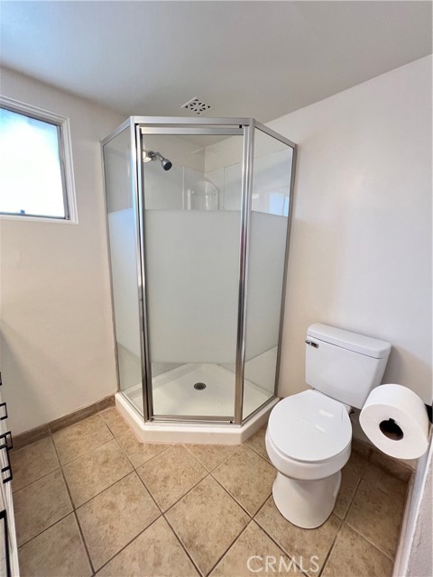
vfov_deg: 106.2
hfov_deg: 89.9
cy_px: 288
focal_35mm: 13
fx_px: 217
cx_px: 216
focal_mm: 1.57
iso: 160
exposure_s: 1/120
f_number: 1.8
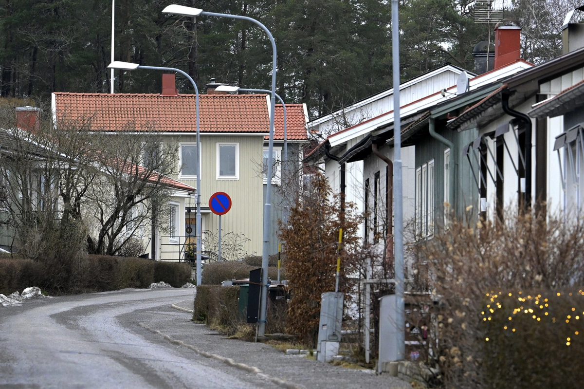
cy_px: 194
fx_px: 5837
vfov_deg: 3.8
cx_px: 292
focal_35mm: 360
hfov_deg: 5.7
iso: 2800
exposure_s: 1/640
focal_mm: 240
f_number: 7.1
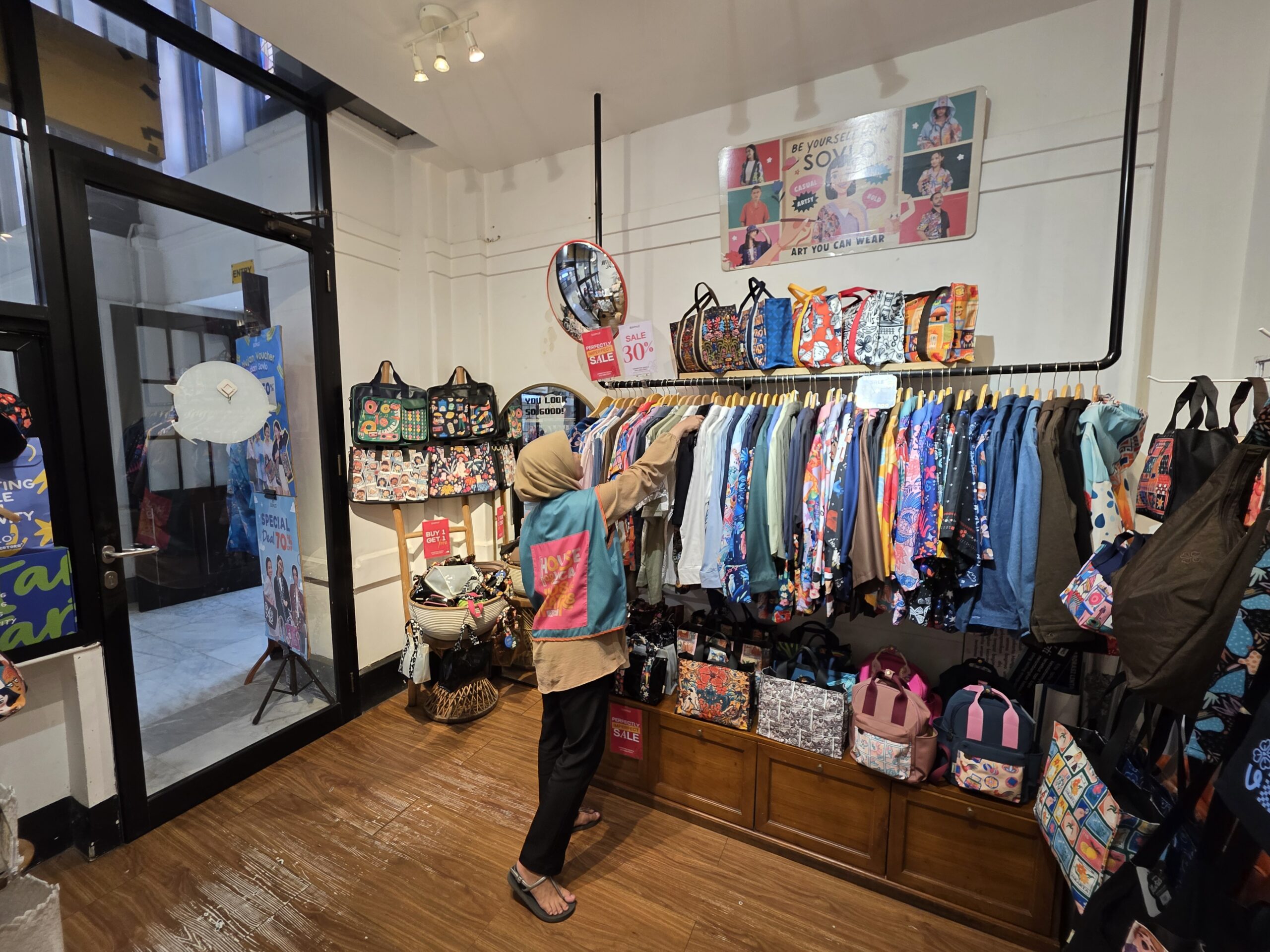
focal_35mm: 13
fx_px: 477
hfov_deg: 106.2
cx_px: 635
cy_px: 476
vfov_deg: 89.9
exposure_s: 1/100
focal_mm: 2.2
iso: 160
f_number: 1.9
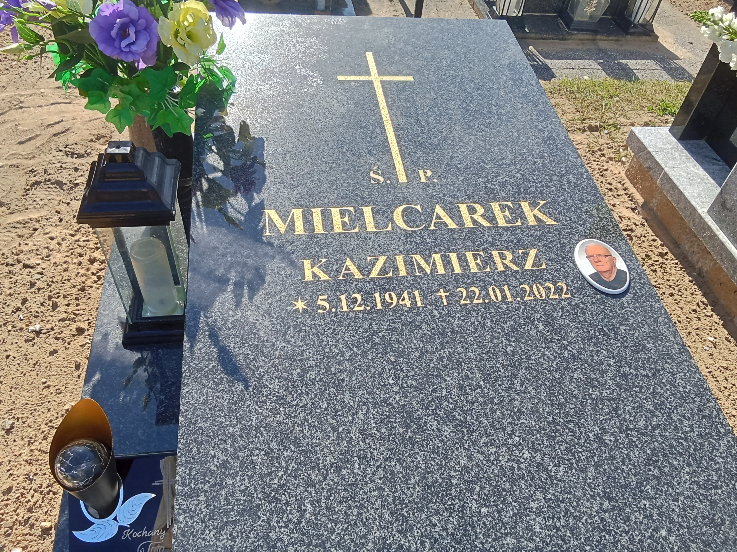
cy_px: 276
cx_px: 368
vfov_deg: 51.4
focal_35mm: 27
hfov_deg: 65.3
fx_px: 575
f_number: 2
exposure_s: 1/767
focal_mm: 2.79
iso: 100
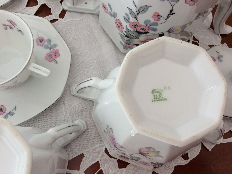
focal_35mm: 33
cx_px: 114
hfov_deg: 55.4
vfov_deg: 42.9
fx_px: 221
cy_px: 87
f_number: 2.4
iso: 40
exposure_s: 1/50
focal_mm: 3.3
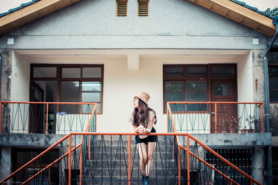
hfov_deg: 54.4
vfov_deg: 37.9
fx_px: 270
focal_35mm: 35
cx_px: 139
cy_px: 92
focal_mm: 35
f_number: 1.8
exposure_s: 1/320
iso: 100
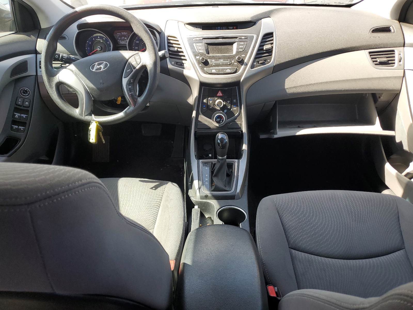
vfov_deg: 53.1
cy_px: 155
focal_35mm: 26
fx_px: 310
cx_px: 206
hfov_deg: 67.3
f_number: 1.5
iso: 50
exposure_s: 1/182
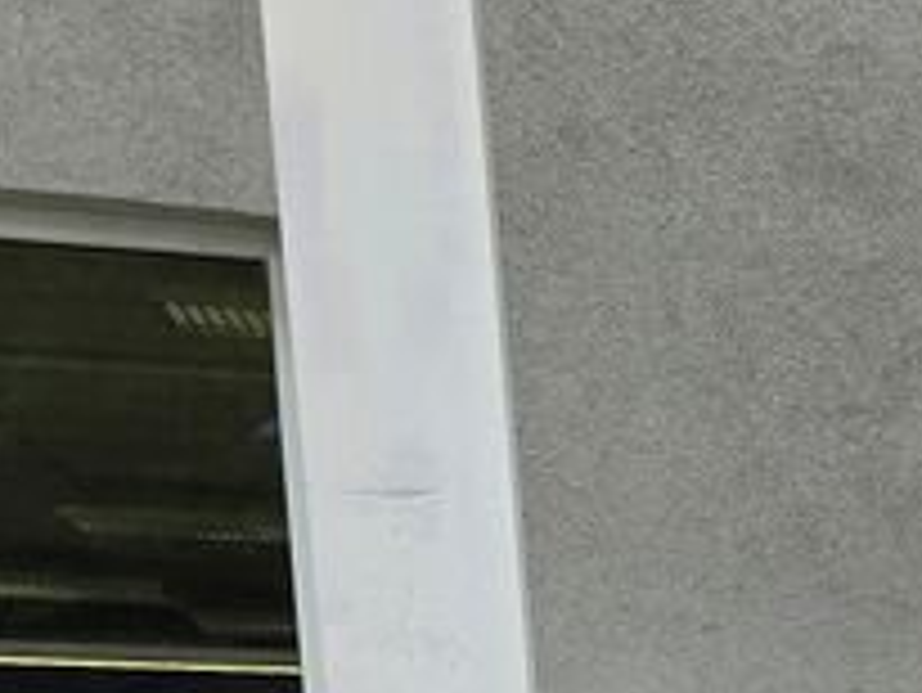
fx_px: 3065
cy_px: 1562
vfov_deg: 11.2
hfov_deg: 14.3
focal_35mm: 115
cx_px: 1853
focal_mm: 6.3
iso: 12
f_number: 1.7
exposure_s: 1/237
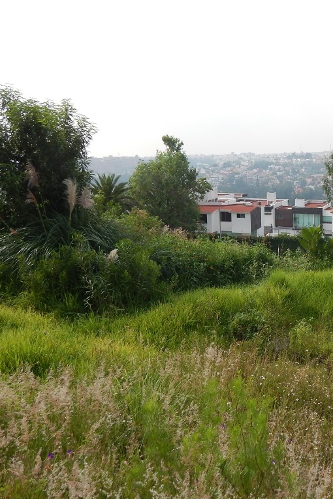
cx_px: 311
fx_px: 444
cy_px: 250
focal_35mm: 32
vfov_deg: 58.7
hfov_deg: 37.9
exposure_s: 1/1000
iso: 125
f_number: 3
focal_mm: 4
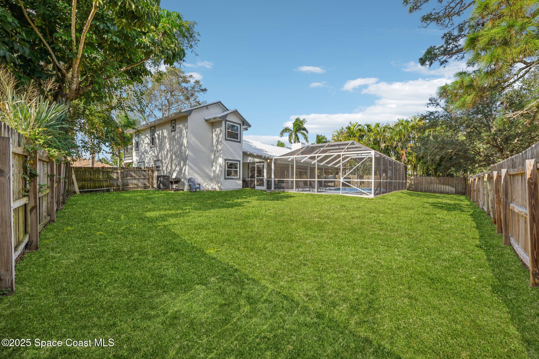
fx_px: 210
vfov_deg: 81.2
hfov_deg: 104.3
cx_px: 270
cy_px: 180
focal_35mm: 14
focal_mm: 14
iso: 400
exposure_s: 1/320
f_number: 8
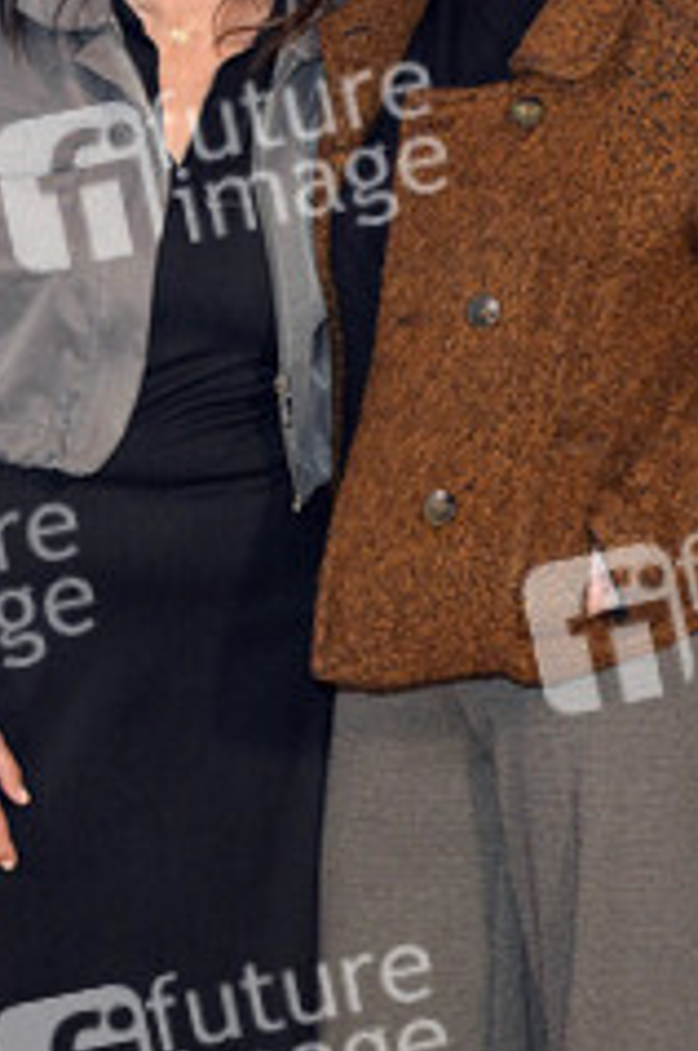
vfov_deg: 18.4
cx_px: 349
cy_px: 389
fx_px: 3237
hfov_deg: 12.3
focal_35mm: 111
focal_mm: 66
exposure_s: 1/200
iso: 2500
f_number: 6.3
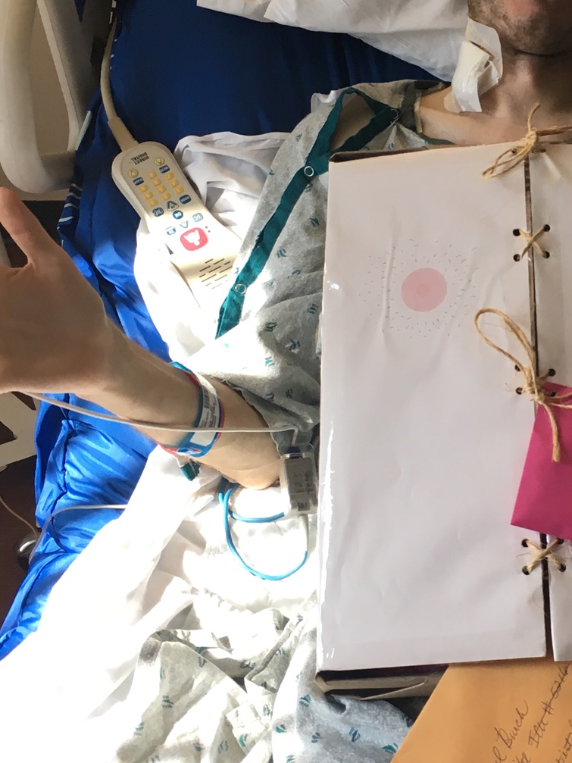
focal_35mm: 59
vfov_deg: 32.7
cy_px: 366
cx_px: 535
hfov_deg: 24.0
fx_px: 1300
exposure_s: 1/30
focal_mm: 4.15
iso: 25
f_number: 2.2
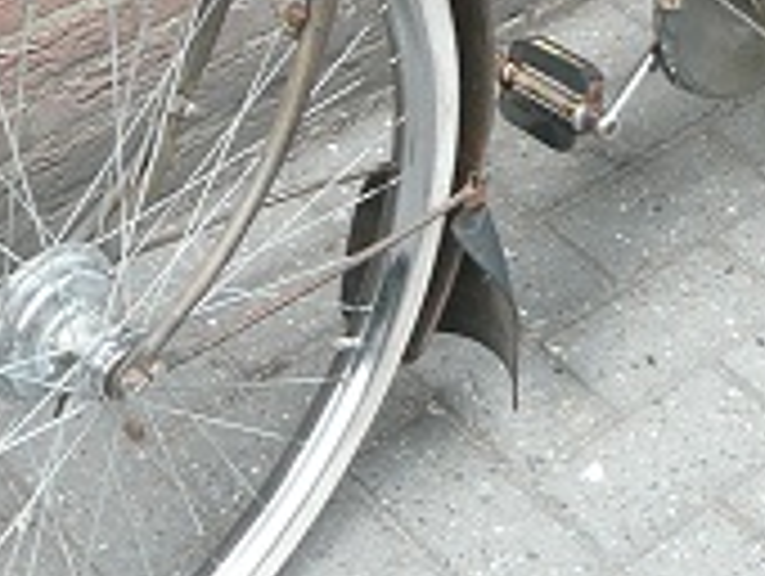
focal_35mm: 101
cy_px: -205
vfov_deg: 14.0
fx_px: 2235
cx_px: 268
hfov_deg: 19.4
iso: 100
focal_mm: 4.6
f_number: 3.3
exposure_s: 1/80
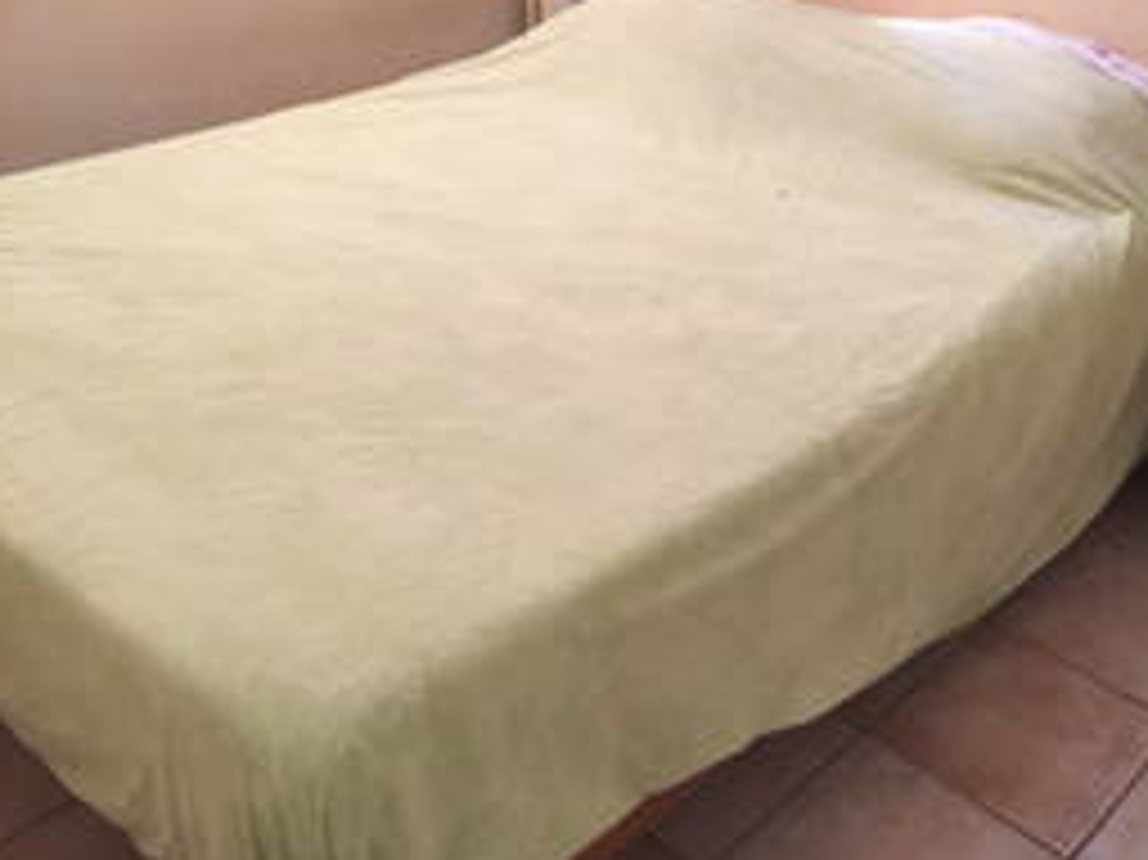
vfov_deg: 34.8
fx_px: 1359
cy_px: 293
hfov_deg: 44.9
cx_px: 788
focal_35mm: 41
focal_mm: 4.15
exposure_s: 1/10
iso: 100
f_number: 2.2
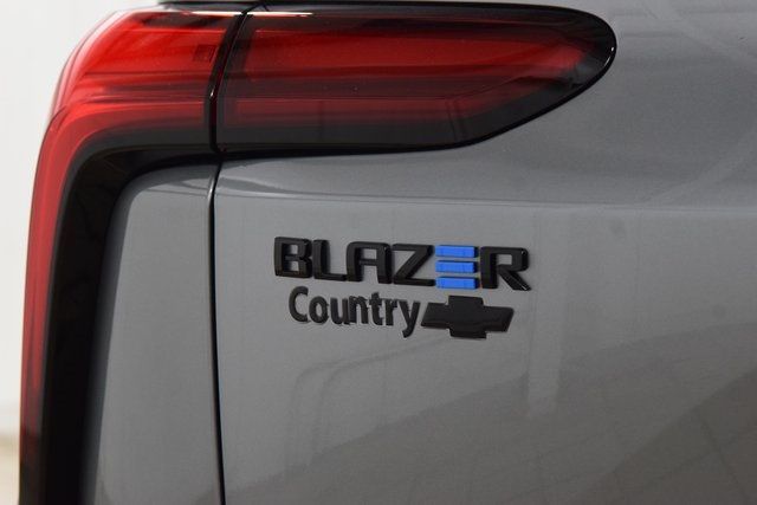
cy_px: 252
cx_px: 378
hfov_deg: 19.5
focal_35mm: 105
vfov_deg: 13.0
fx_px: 2208
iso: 1600
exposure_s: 1/30
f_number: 7.1
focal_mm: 70
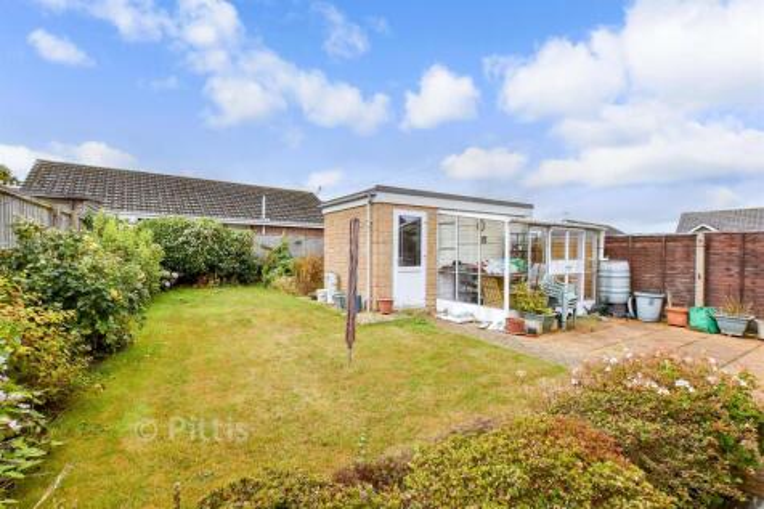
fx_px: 318
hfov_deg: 100.4
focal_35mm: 15
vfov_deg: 77.3
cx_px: 382
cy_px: 254
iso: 160
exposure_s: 1/50
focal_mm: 10
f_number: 8
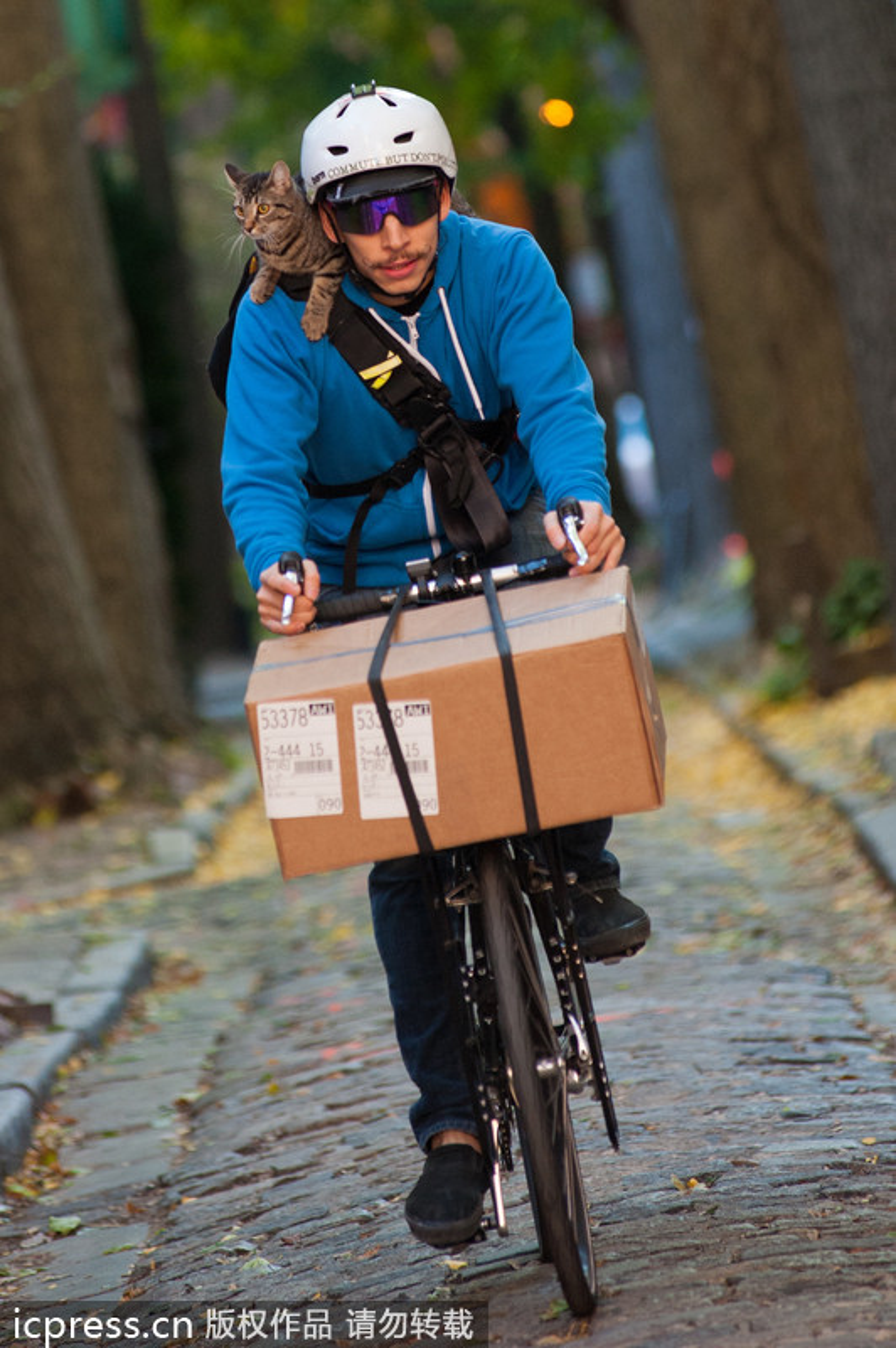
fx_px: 7479
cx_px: 448
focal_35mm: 200
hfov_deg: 6.9
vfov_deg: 10.3
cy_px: 674
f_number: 4
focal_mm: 200
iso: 1250
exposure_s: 1/200
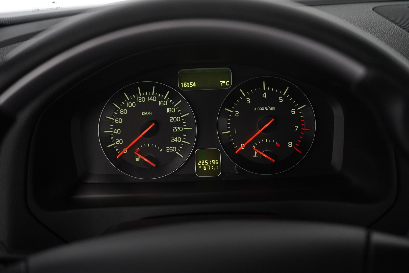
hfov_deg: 39.6
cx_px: 204
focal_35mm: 50
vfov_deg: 27.0
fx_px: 568
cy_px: 136
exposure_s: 1/60
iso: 4000
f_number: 4.5
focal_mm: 50
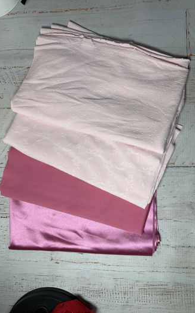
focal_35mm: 26
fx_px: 221
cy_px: 159
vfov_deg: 70.4
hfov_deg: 47.4
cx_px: 114
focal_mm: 6.76
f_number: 1.78
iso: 80
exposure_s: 1/118
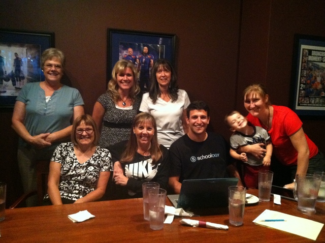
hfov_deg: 52.7
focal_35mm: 35
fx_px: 328
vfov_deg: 40.6
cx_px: 162
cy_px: 122
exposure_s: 1/15
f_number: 2.8
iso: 1000
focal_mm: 3.85
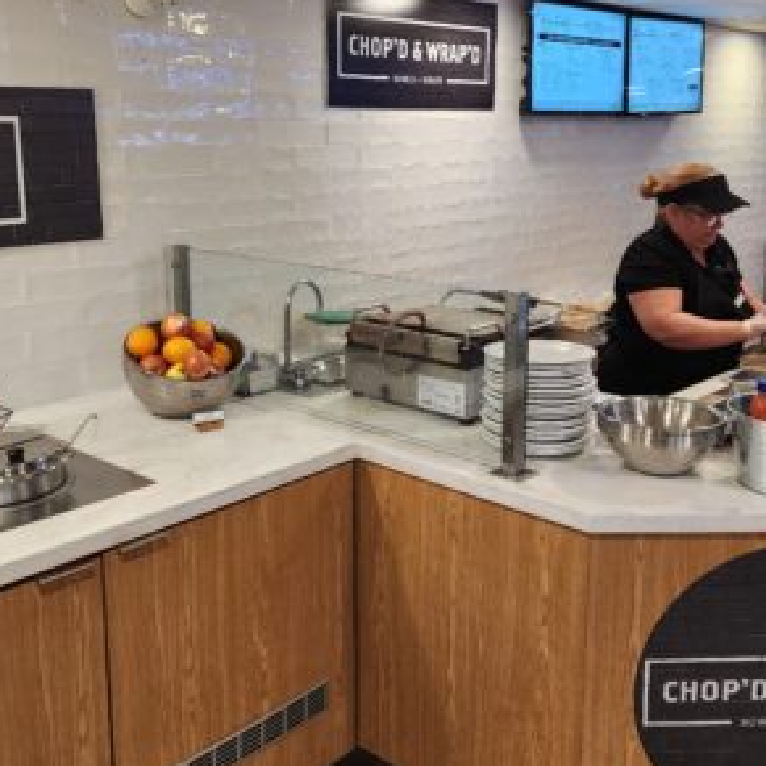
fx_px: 976
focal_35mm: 39
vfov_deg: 42.7
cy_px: 315
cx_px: 370
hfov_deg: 42.8
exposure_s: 1/120
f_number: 1.8
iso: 200
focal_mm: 6.4
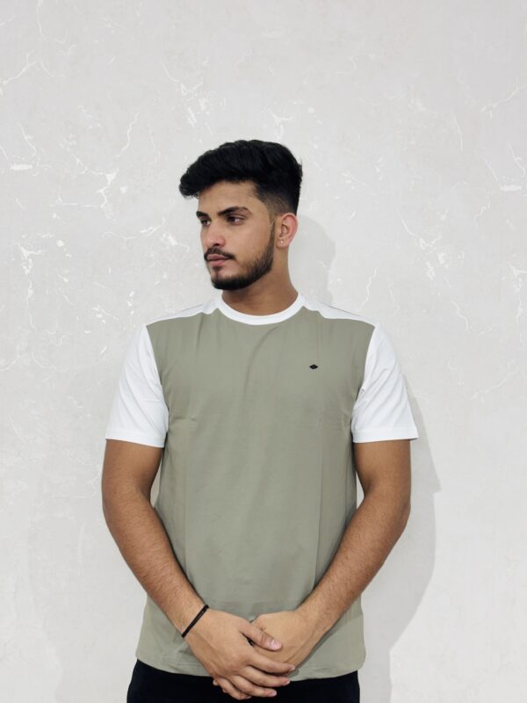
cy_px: 352
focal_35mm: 52
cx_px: 264
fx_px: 1056
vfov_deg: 36.8
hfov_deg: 28.0
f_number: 1.6
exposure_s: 1/50
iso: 32
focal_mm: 5.96
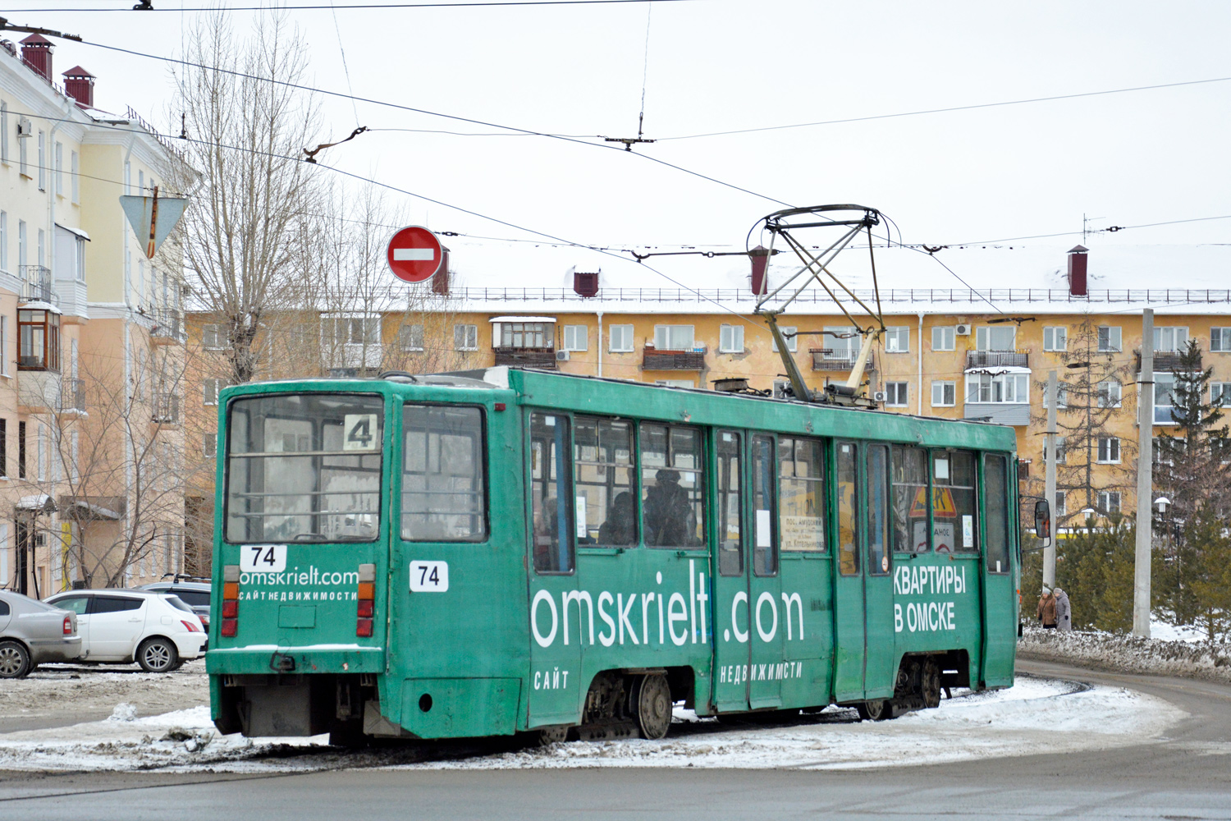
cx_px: 616
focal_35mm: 93
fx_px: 3180
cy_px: 410
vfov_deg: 14.7
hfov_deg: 21.9
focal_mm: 62
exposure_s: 1/500
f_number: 5.6
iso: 800
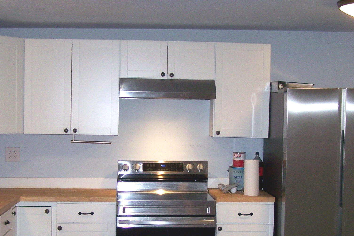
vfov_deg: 19.8
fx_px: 668
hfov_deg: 29.7
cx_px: 169
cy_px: 193
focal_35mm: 68
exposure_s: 1/60
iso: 80
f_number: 2.8
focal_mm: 6.3
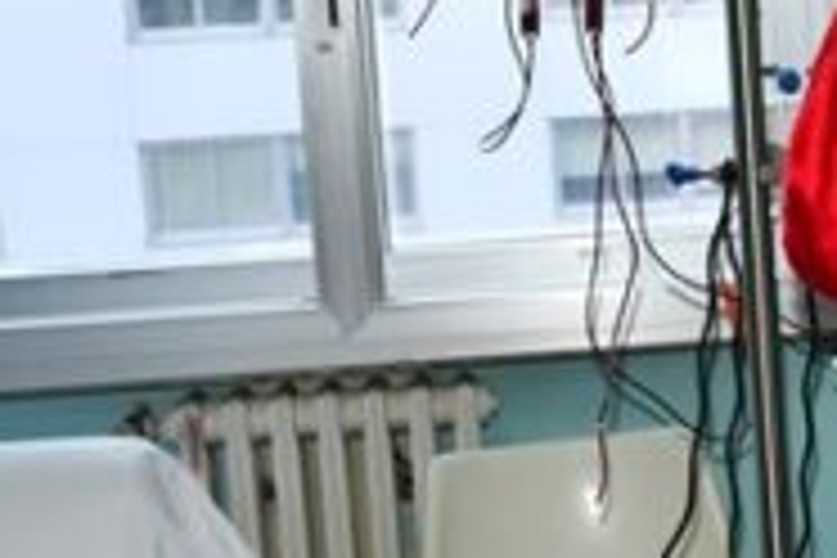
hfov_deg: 17.6
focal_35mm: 101
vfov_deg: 13.5
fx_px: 2348
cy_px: 315
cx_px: 1350
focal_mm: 18
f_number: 3.5
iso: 400
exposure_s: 1/80
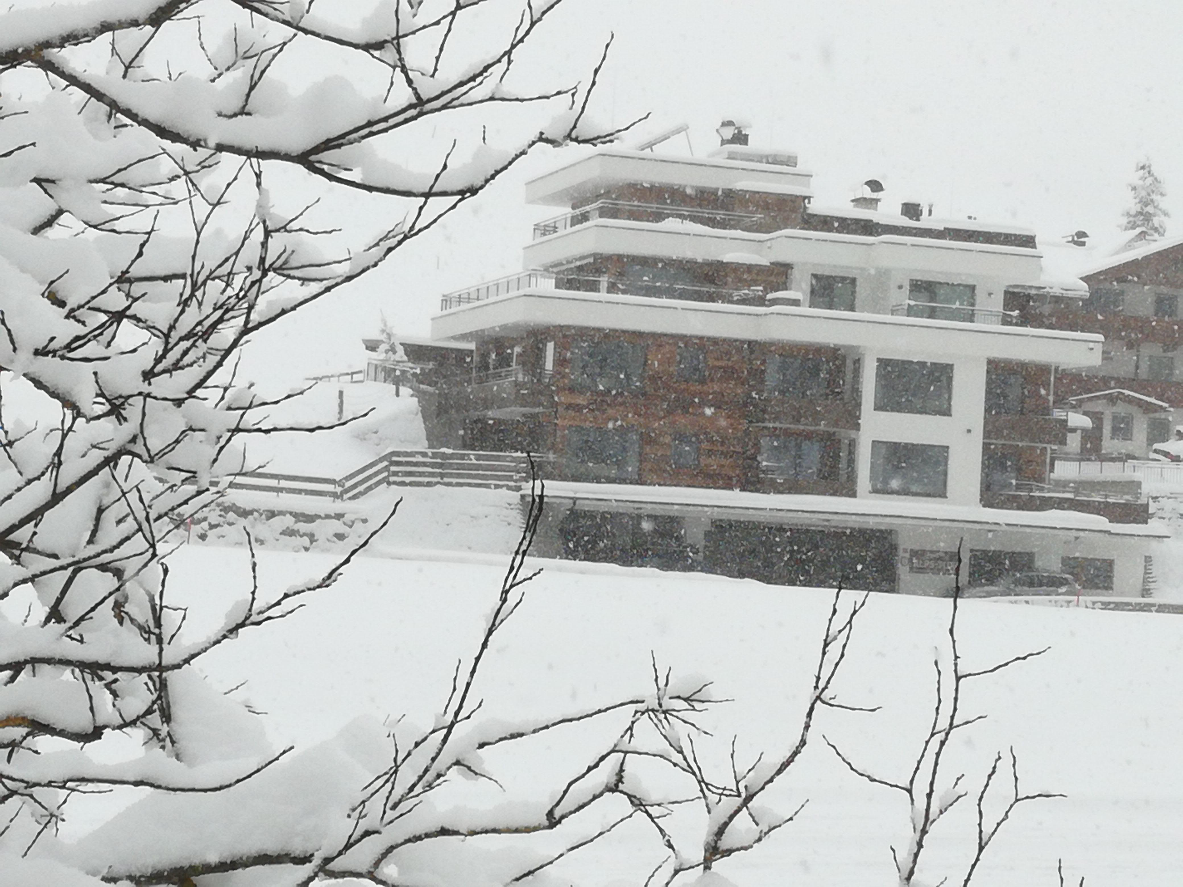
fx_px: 2666
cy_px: 444
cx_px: 592
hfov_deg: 25.0
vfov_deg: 18.9
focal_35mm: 78
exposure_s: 1/352
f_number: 2
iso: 50
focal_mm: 3.79
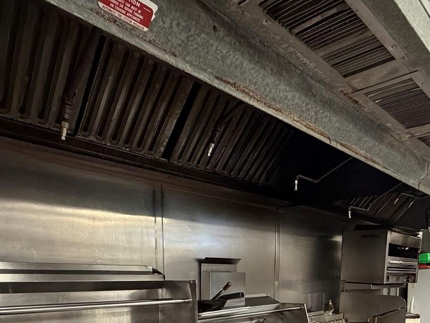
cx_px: 256
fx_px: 373
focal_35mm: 30
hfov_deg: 59.5
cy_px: 313
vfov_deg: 41.5
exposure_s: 1/60
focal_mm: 2.22
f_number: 2.2
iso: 640
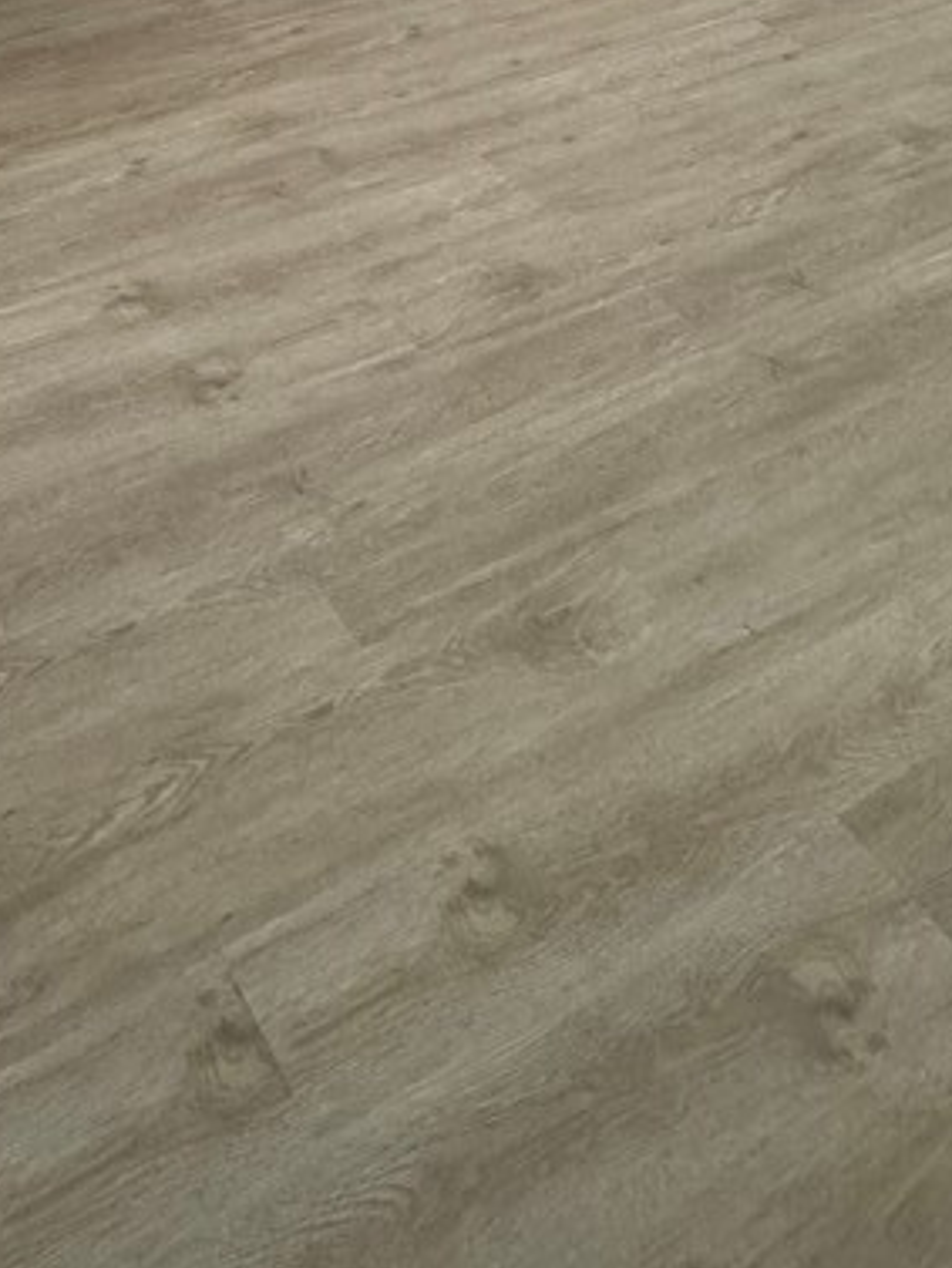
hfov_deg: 34.4
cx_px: 7
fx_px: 1393
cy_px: -370
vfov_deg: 34.8
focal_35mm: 38
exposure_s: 1/120
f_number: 2.2
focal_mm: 2.22
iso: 320
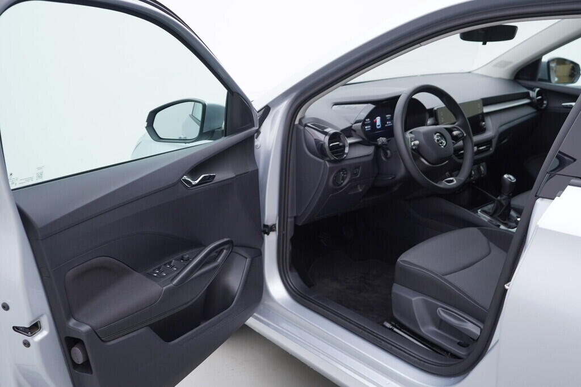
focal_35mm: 36
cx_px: 290
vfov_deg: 36.9
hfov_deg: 53.1
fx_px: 581
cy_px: 194
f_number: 3.2
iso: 125
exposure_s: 1/50
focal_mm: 24
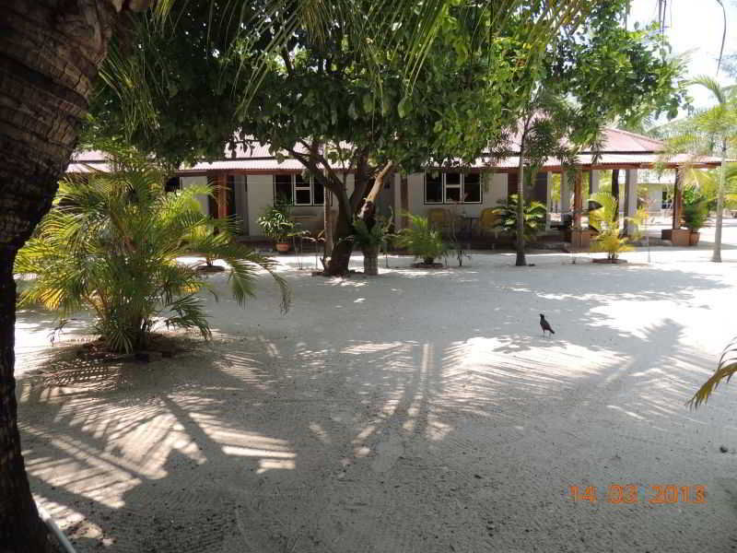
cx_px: 368
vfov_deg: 56.8
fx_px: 511
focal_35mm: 24
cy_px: 276
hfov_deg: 71.6
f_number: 3
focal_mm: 4.3
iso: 100
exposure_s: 1/500
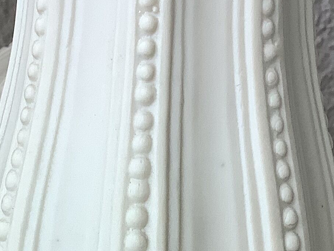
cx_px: 94
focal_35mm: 112
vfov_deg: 12.3
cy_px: 428
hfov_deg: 17.5
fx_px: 1081
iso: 64
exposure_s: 1/100
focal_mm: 3.3
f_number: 2.4
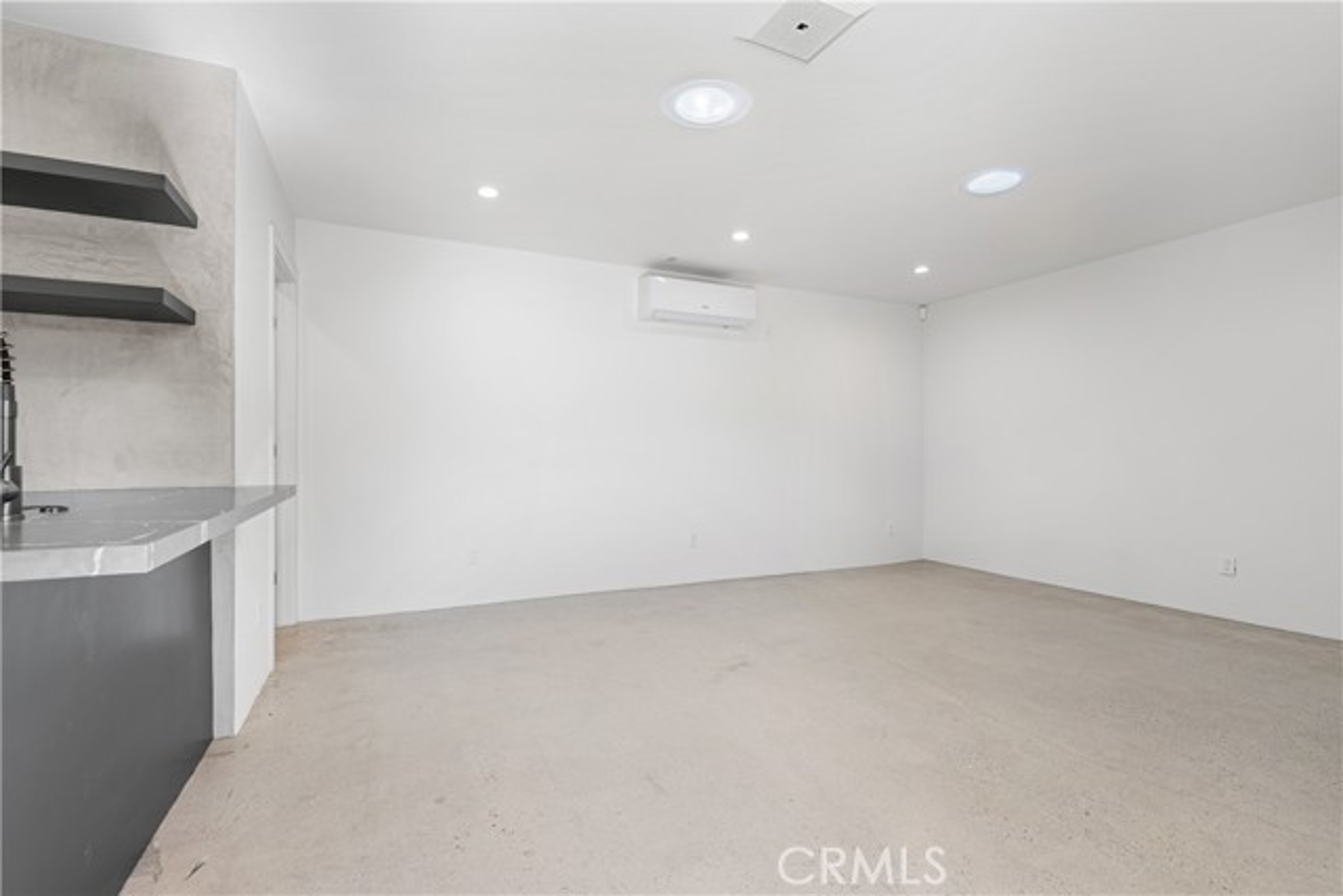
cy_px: 448
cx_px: 672
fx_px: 597
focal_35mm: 16
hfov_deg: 96.7
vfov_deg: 73.8
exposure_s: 1/4
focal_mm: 16
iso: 100
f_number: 8
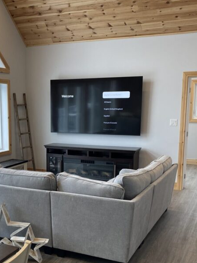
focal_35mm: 47
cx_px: 43
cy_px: 170
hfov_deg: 30.2
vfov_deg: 40.1
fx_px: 357
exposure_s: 1/120
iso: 125
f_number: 1.8
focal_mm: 4.25
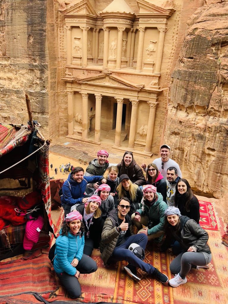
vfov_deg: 67.3
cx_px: 114
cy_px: 152
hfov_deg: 53.1
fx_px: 228
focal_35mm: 26
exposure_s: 1/343
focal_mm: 5.7
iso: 50
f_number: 1.5
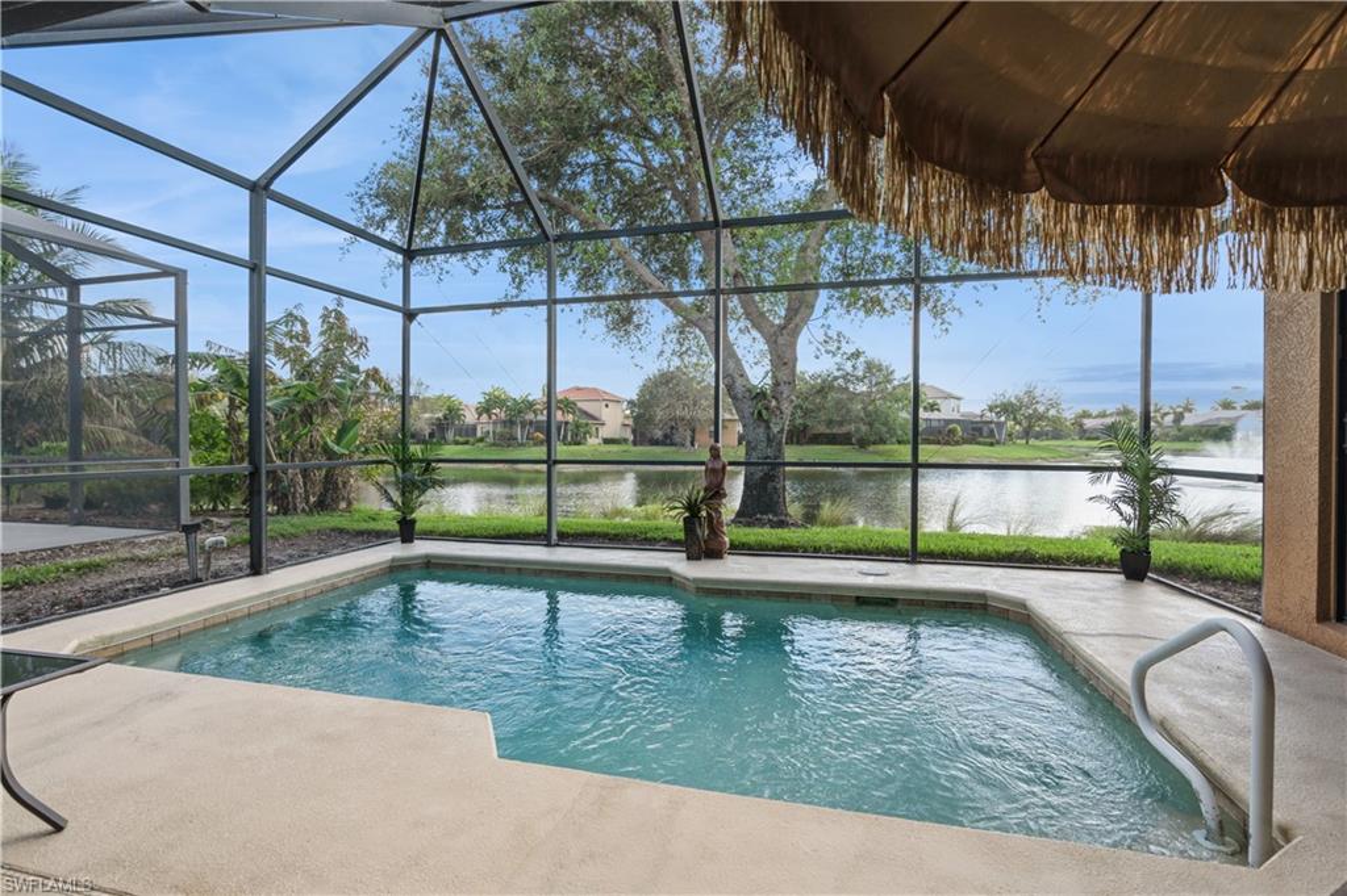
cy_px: 448
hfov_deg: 96.8
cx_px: 674
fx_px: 598
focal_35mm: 16
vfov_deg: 73.7
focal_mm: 16
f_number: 8
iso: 200
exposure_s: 1/125
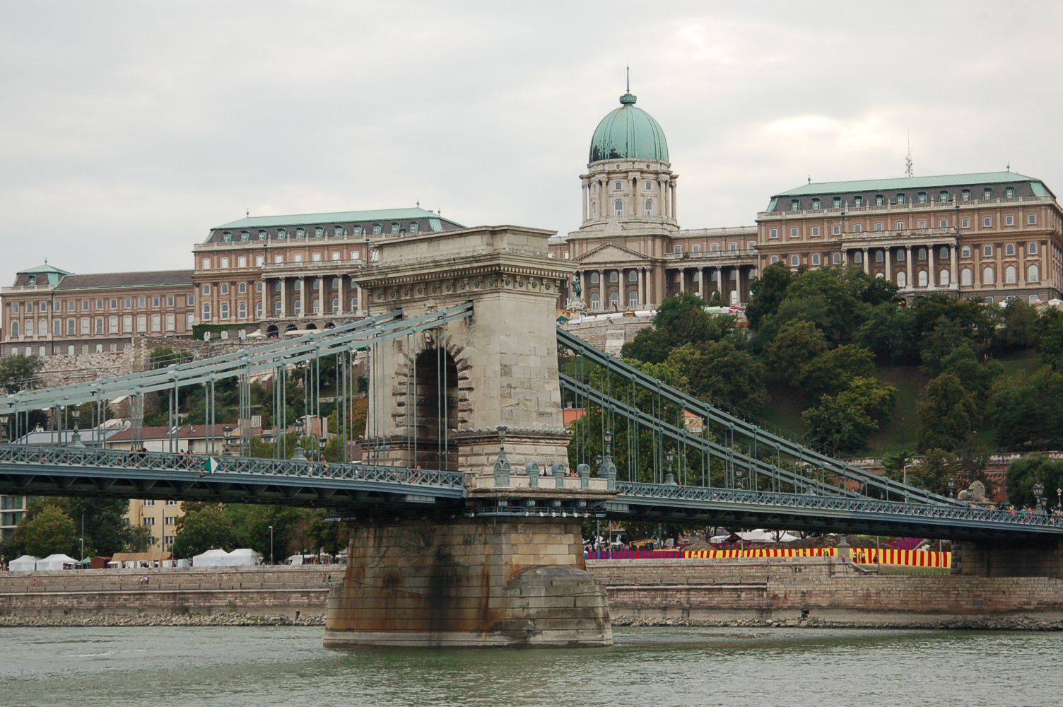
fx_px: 2567
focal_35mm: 87
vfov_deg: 15.7
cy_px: 354
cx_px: 532
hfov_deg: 23.4
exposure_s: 1/640
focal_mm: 58
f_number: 6.3
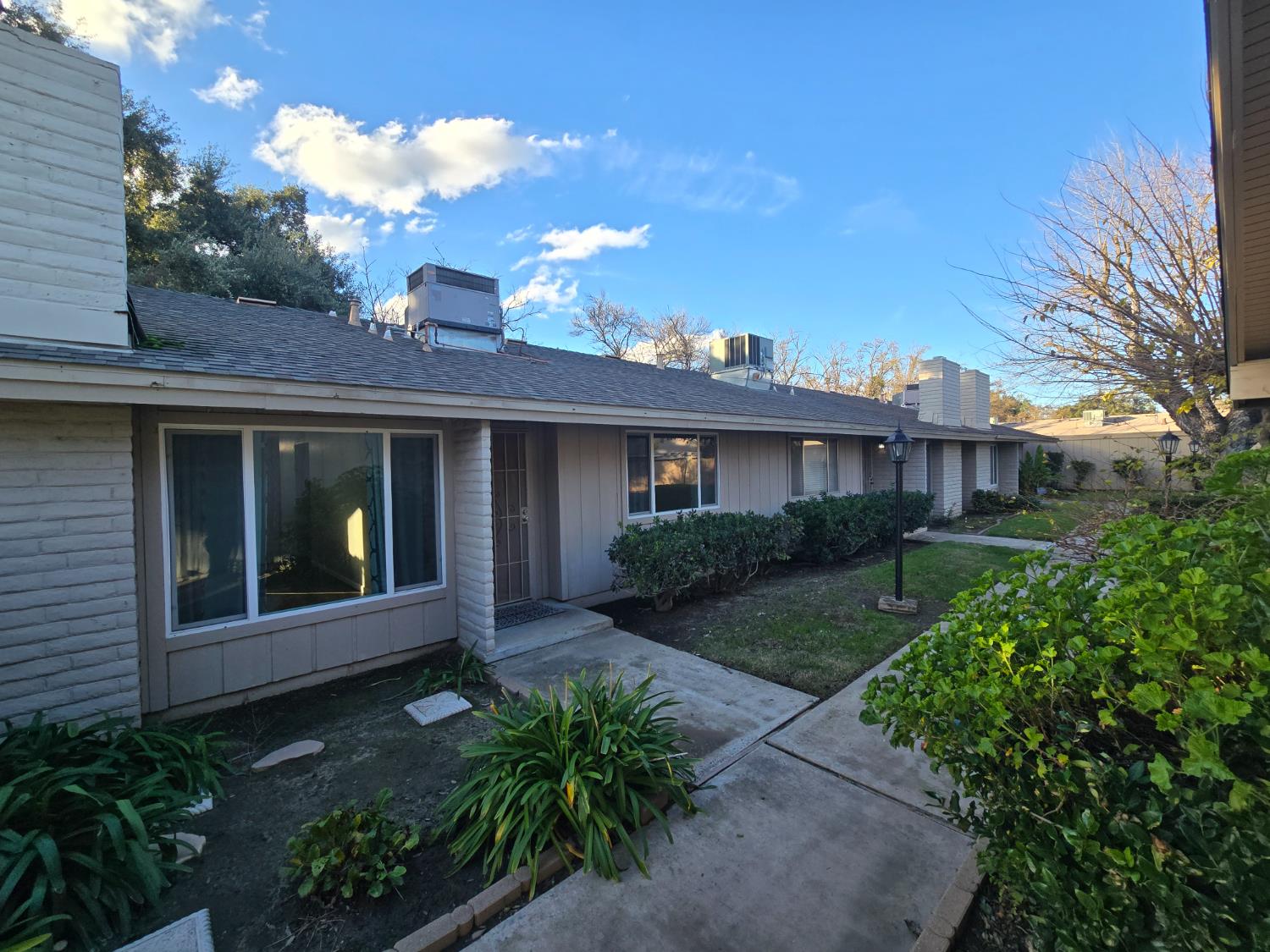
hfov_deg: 106.2
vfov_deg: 89.9
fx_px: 477
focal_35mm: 13
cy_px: 476
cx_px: 635
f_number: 2.2
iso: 50
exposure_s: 1/514
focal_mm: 2.2
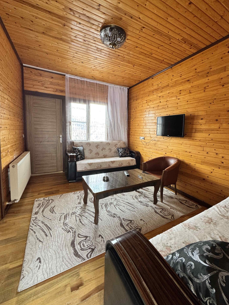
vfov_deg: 98.1
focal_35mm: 15
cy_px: 145
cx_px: 123
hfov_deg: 81.6
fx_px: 132
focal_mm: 2.22
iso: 200
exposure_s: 1/99
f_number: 2.2
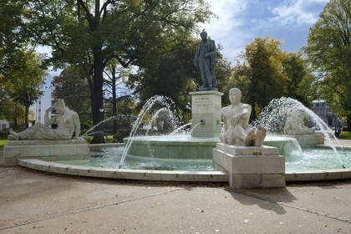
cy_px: 117
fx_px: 302
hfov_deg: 60.3
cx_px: 176
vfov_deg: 42.3
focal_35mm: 31
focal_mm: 31
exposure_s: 1/160
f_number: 18
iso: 200
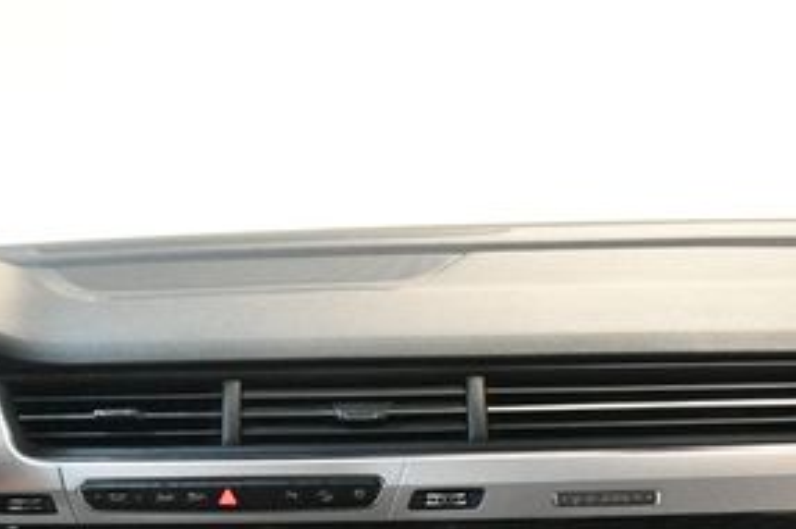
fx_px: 1481
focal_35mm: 67
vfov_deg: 19.8
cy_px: 504
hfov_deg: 29.6
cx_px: 200
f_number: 3.5
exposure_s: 1/60
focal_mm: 20
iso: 4000
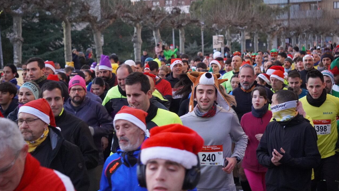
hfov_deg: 24.3
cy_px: 96
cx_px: 169
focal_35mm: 88
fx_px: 787
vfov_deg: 13.8
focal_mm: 55
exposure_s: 1/160
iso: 5000
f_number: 4.5
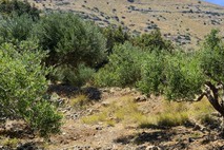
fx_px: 467
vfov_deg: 18.2
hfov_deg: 25.9
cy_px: 76
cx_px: 210
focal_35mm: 75
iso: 100
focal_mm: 38
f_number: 10
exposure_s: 1/160
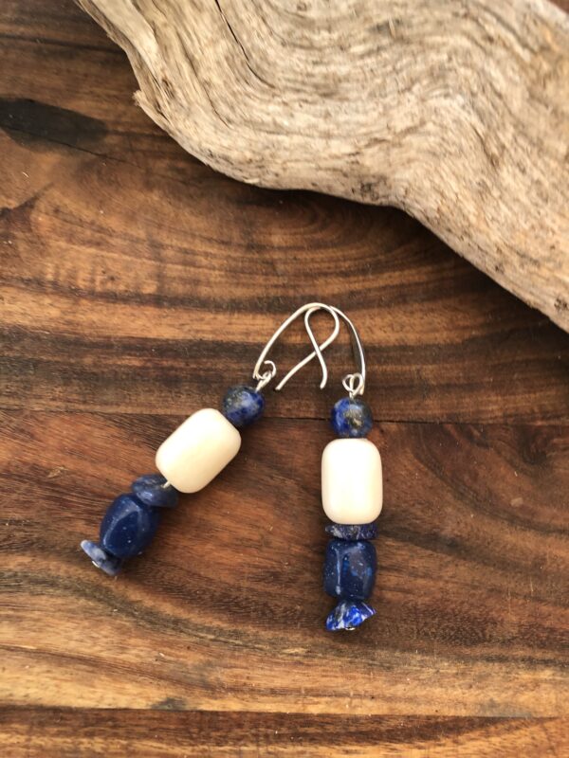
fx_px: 614
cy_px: 379
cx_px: 284
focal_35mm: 28
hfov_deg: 49.7
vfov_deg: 63.4
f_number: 1.8
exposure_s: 1/24
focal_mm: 3.99
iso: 32
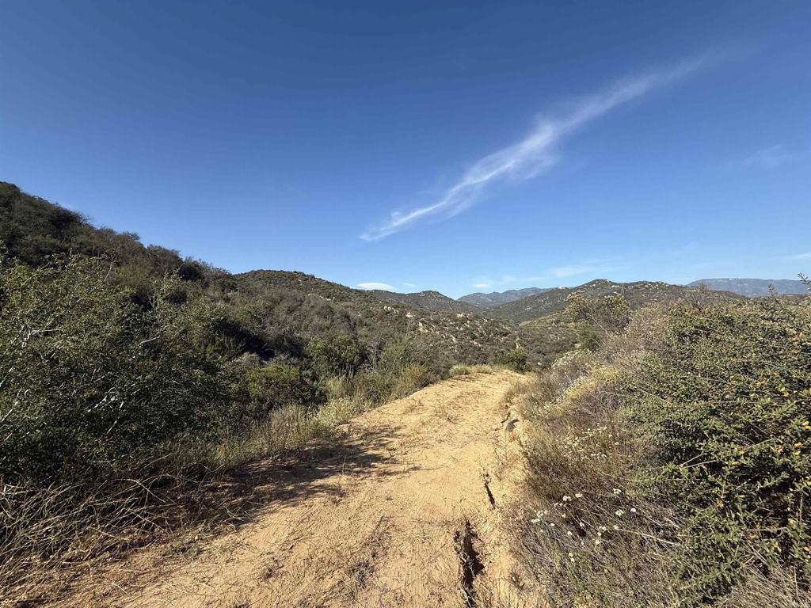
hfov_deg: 102.1
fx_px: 328
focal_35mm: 14
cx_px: 406
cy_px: 304
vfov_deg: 85.7
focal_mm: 2.22
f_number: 2.2
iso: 50
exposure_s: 1/2092
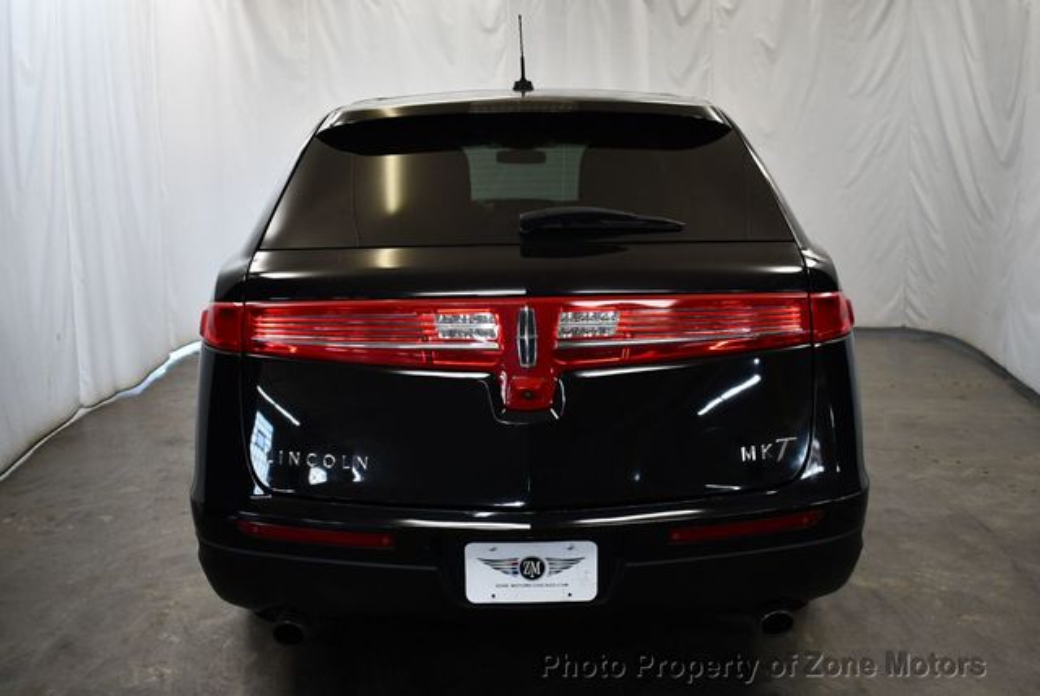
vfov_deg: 36.9
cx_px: 520
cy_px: 348
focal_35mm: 36
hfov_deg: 53.1
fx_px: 1041
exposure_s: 1/160
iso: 800
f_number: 3.5
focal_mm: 18
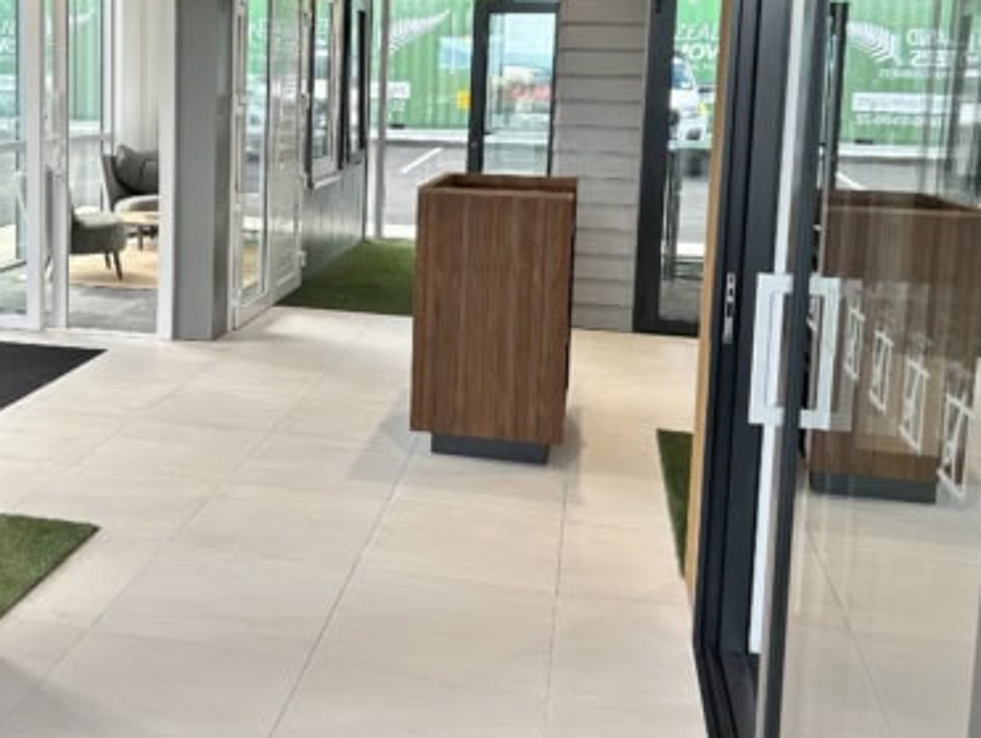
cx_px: 312
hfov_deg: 44.0
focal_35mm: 42
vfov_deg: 33.9
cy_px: 206
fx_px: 1191
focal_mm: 5.7
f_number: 1.5
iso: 40
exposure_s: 1/251
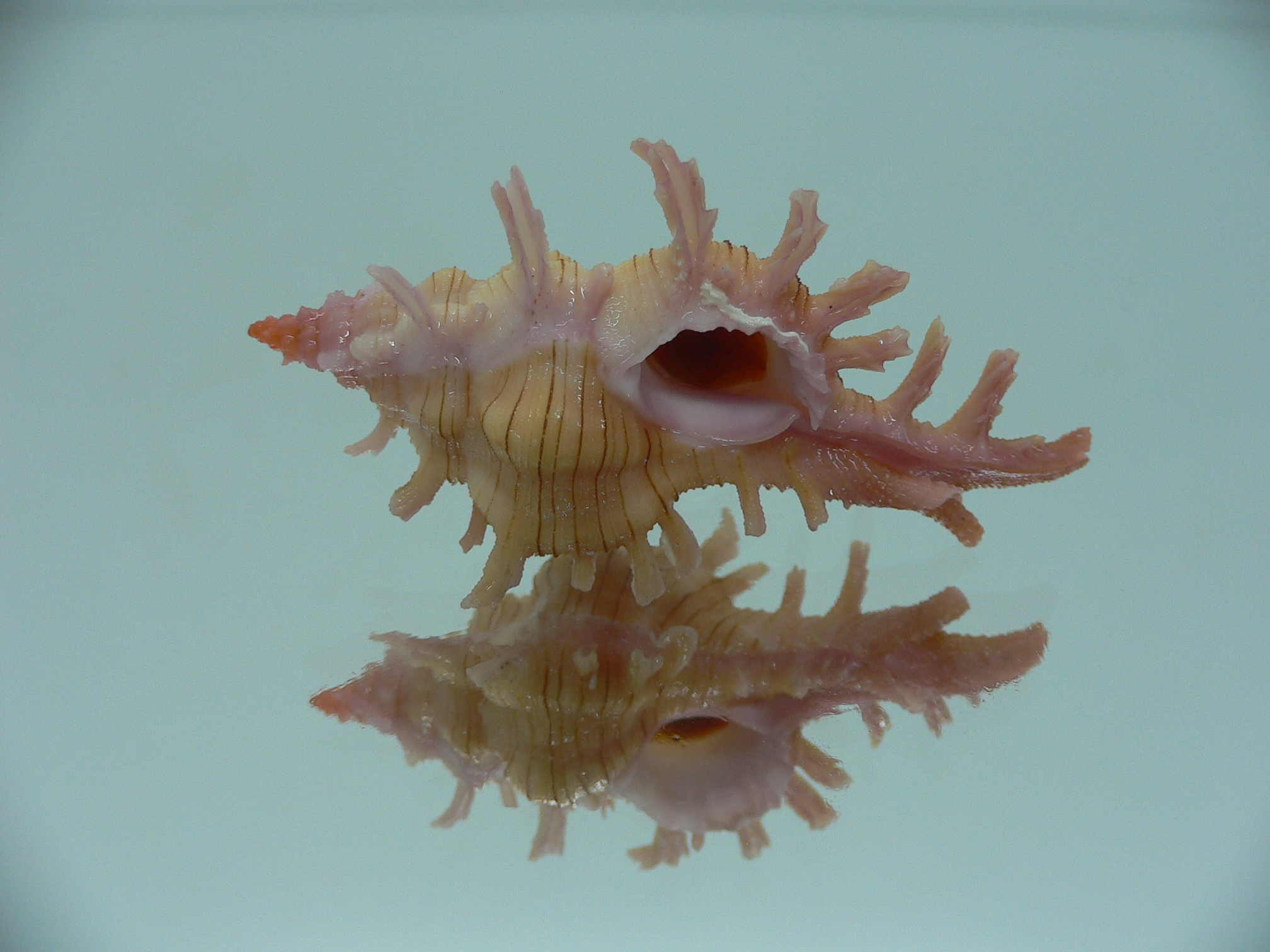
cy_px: 476
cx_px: 635
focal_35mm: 35
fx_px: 1284
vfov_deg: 40.7
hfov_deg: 52.6
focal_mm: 4.6
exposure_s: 1/60
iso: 80
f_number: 2.8
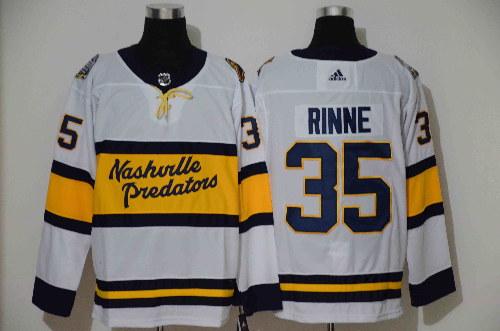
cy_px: 166
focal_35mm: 112
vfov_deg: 12.1
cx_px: 250
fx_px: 1559
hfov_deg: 18.2
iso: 4000
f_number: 5
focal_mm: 75
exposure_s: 1/25
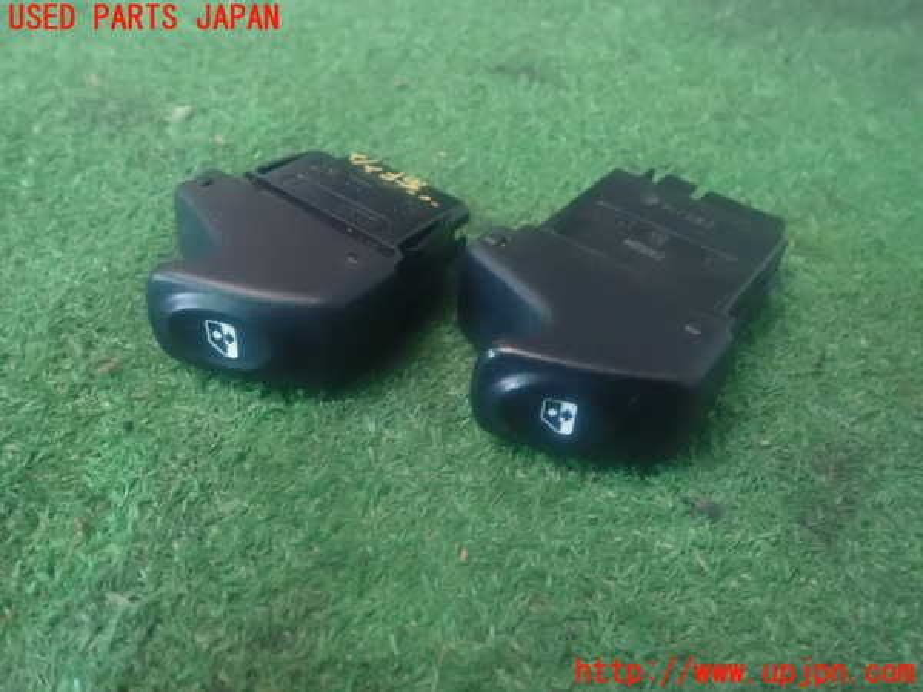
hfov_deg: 60.0
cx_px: 462
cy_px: 346
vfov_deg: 46.8
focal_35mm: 30
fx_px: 800
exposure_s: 1/30
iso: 1600
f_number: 2.3
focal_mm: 5.5
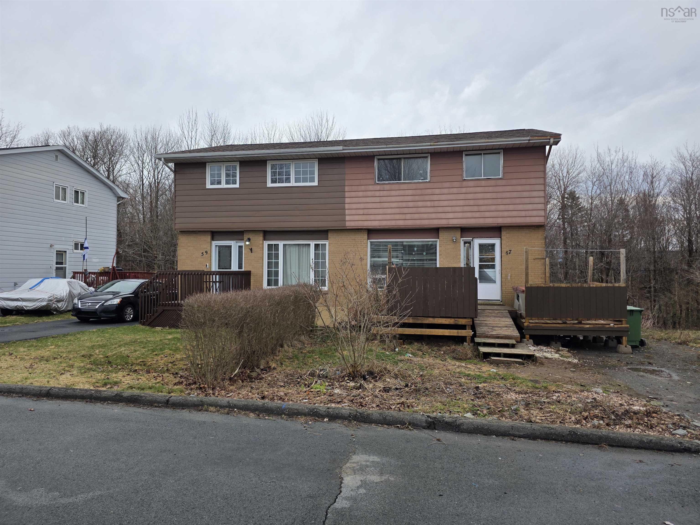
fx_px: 465
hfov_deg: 73.9
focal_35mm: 23
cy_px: 262
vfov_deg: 58.9
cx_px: 350
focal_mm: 6.3
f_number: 1.7
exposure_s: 1/4057
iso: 80
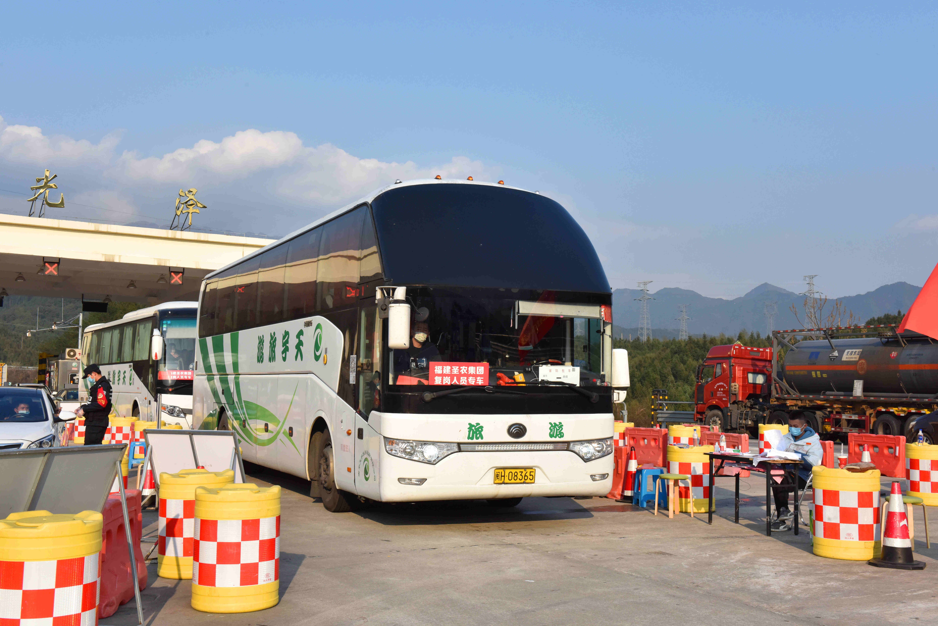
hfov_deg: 44.5
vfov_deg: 30.5
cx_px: 469
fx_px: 1147
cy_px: 313
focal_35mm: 44
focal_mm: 44
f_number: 14
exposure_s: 1/800
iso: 1600
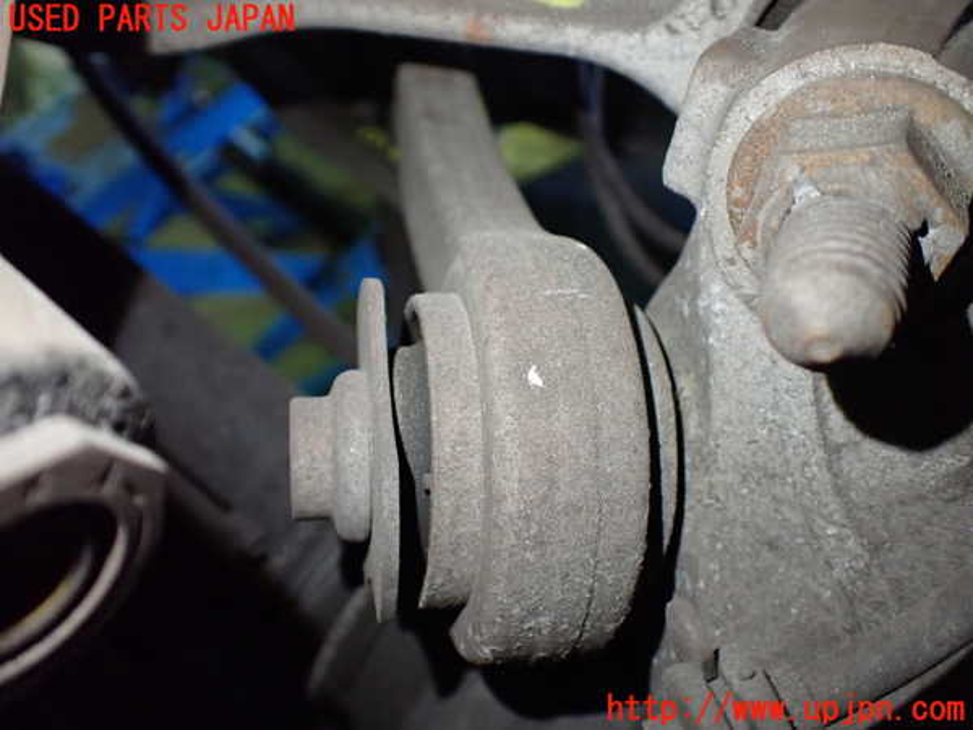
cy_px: 365
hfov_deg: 60.0
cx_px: 486
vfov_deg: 46.8
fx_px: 843
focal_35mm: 30
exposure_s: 1/80
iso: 800
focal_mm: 5.4
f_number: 2.3
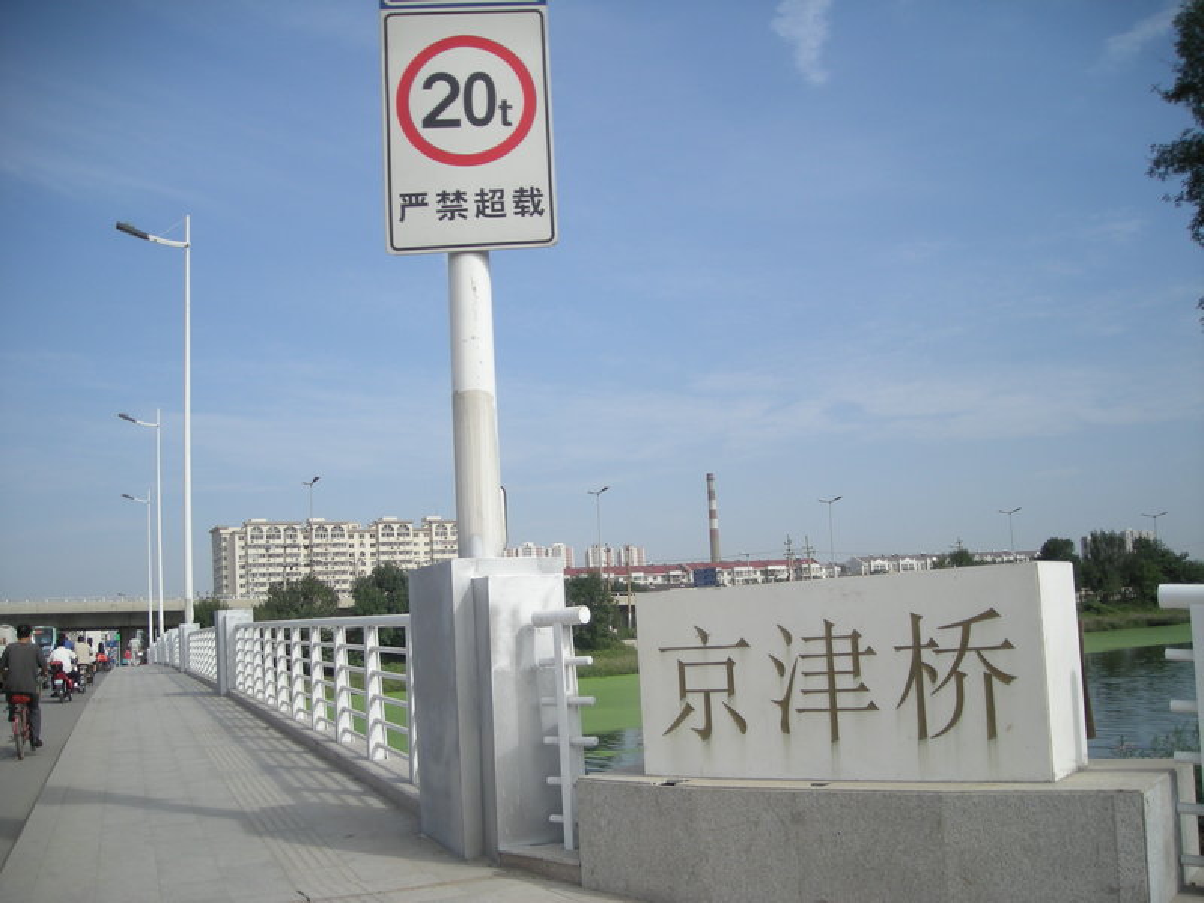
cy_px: 452
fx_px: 1217
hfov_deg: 52.6
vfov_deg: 40.7
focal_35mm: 35
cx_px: 602
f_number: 5.7
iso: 50
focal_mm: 5.7
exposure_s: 1/295
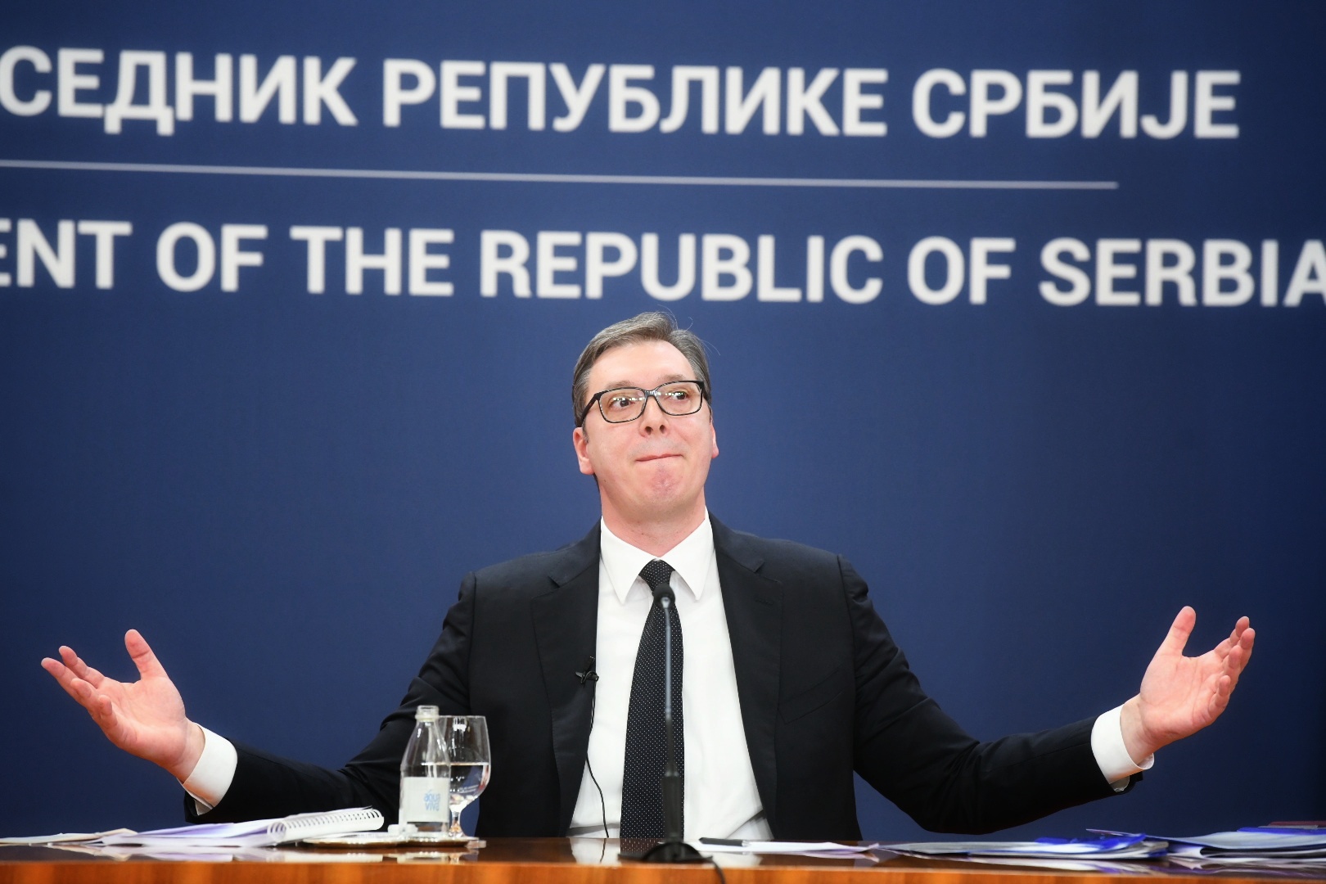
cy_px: 442
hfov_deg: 10.8
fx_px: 6998
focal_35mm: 190
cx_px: 663
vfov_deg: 7.2
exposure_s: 1/320
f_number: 4.5
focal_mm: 190
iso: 4000
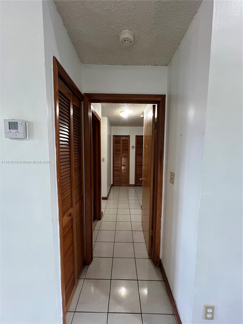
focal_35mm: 13
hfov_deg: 89.9
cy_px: 162
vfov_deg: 106.2
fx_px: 122
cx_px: 122
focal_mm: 1.57
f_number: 1.8
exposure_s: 1/60
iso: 500
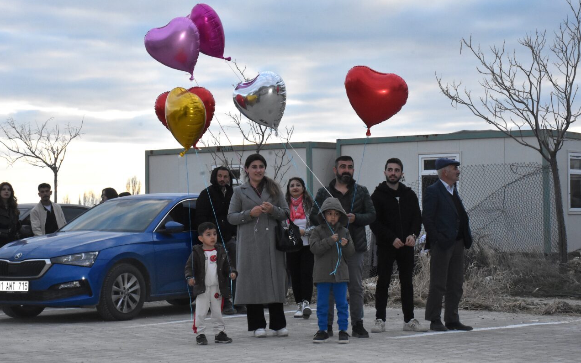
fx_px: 1267
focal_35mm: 80
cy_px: 170
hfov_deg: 25.8
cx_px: 291
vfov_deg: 16.3
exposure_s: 1/250
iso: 3200
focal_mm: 52
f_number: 18
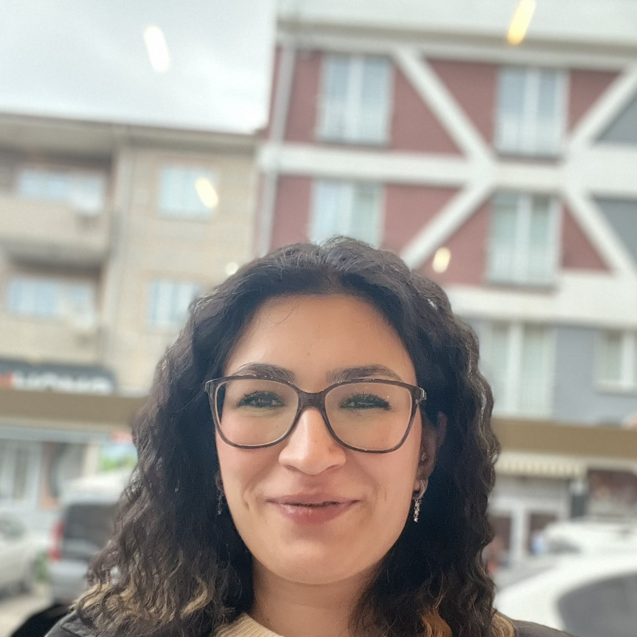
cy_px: 479
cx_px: 306
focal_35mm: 41
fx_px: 854
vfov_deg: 39.8
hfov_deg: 40.9
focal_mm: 2.71
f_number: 2.2
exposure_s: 1/50
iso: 400
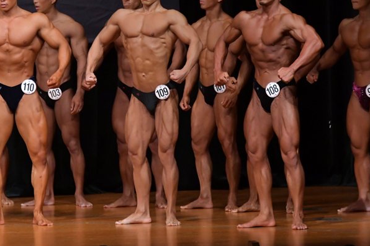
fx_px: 3606
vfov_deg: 3.9
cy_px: 96
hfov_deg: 5.9
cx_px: 175
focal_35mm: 351
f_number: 5.6
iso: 5000
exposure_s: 1/400
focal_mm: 180
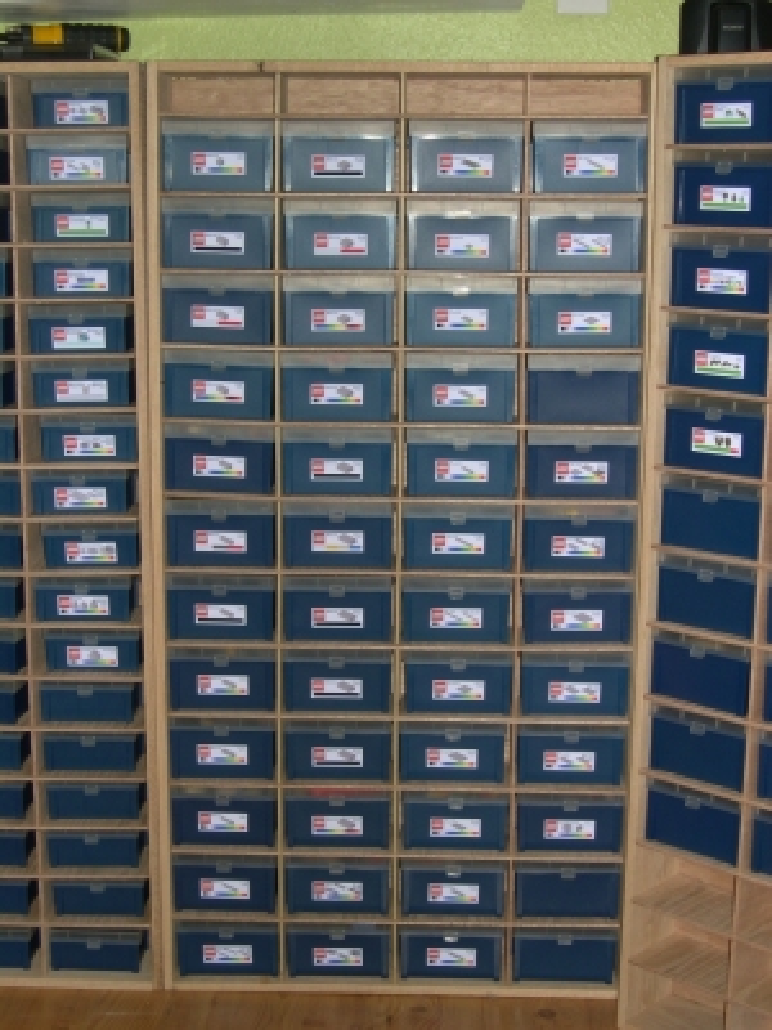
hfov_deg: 28.0
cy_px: 515
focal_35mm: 52
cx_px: 386
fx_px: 1546
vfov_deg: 36.8
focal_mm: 11.1
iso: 100
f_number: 3.2
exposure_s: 1/60
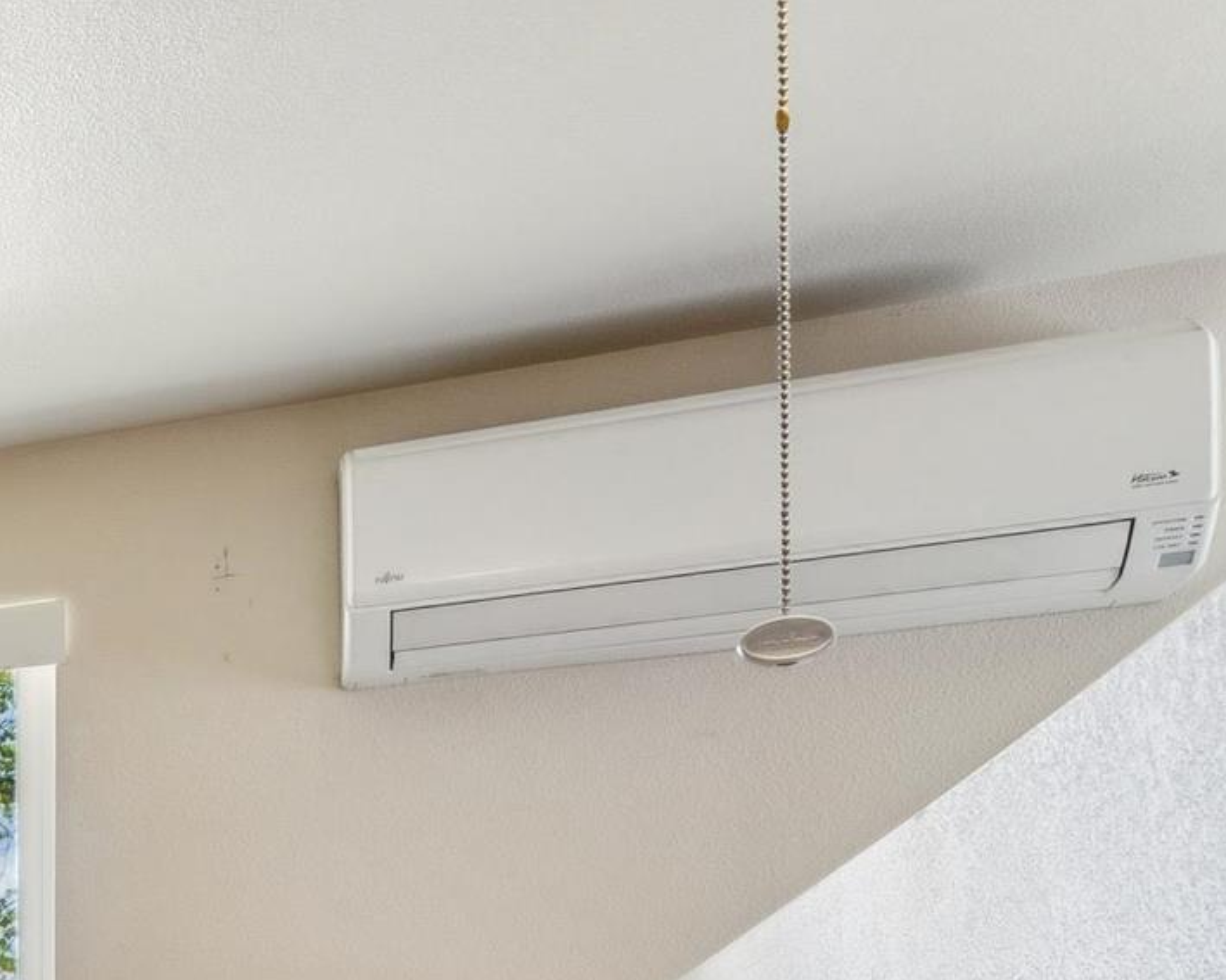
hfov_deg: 18.5
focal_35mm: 64
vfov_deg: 21.6
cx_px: -1259
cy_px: 1244
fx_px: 2331
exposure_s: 1/8
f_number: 13
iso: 400
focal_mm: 15.8
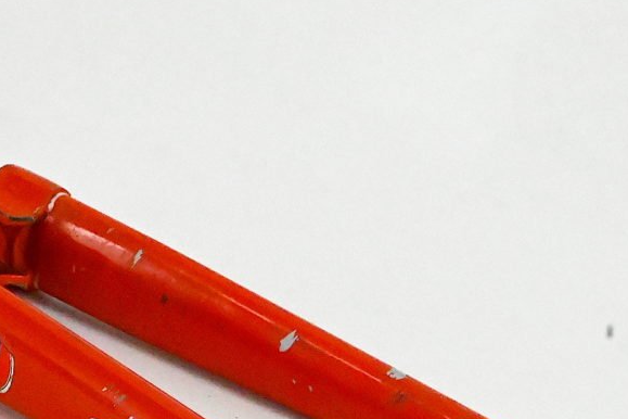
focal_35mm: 232
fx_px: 4047
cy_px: 375
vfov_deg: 5.9
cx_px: 328
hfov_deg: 8.9
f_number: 20
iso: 22800
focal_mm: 70
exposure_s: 1/640
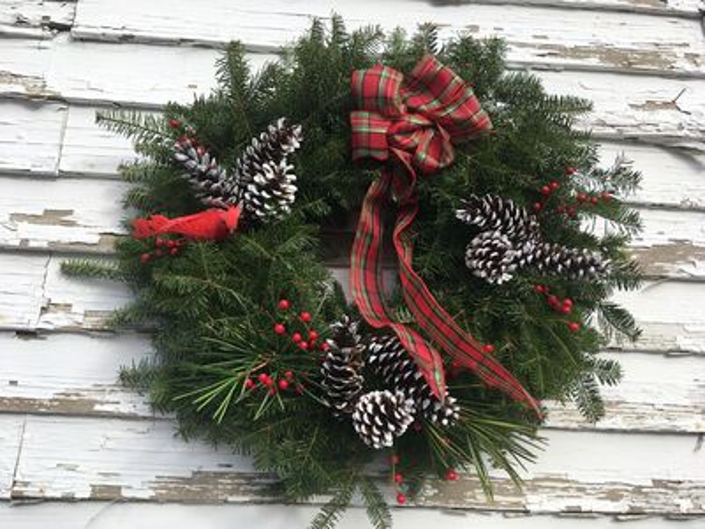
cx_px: 352
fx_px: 591
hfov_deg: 61.7
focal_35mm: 29
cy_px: 264
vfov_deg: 48.2
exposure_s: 1/646
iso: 25
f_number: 2.2
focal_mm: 4.15
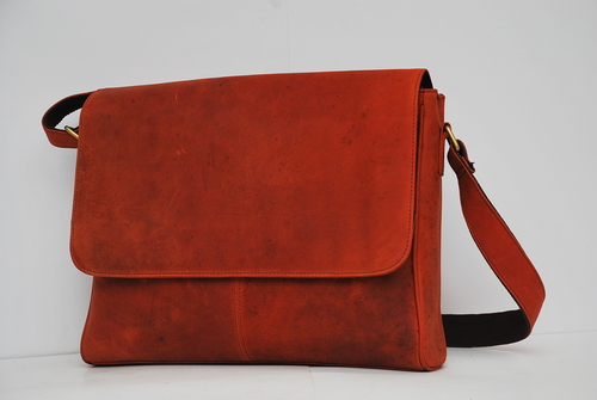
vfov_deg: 14.8
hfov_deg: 21.9
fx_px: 1545
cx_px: 298
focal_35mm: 93
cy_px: 200
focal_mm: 62
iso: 400
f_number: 5.6
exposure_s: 1/125
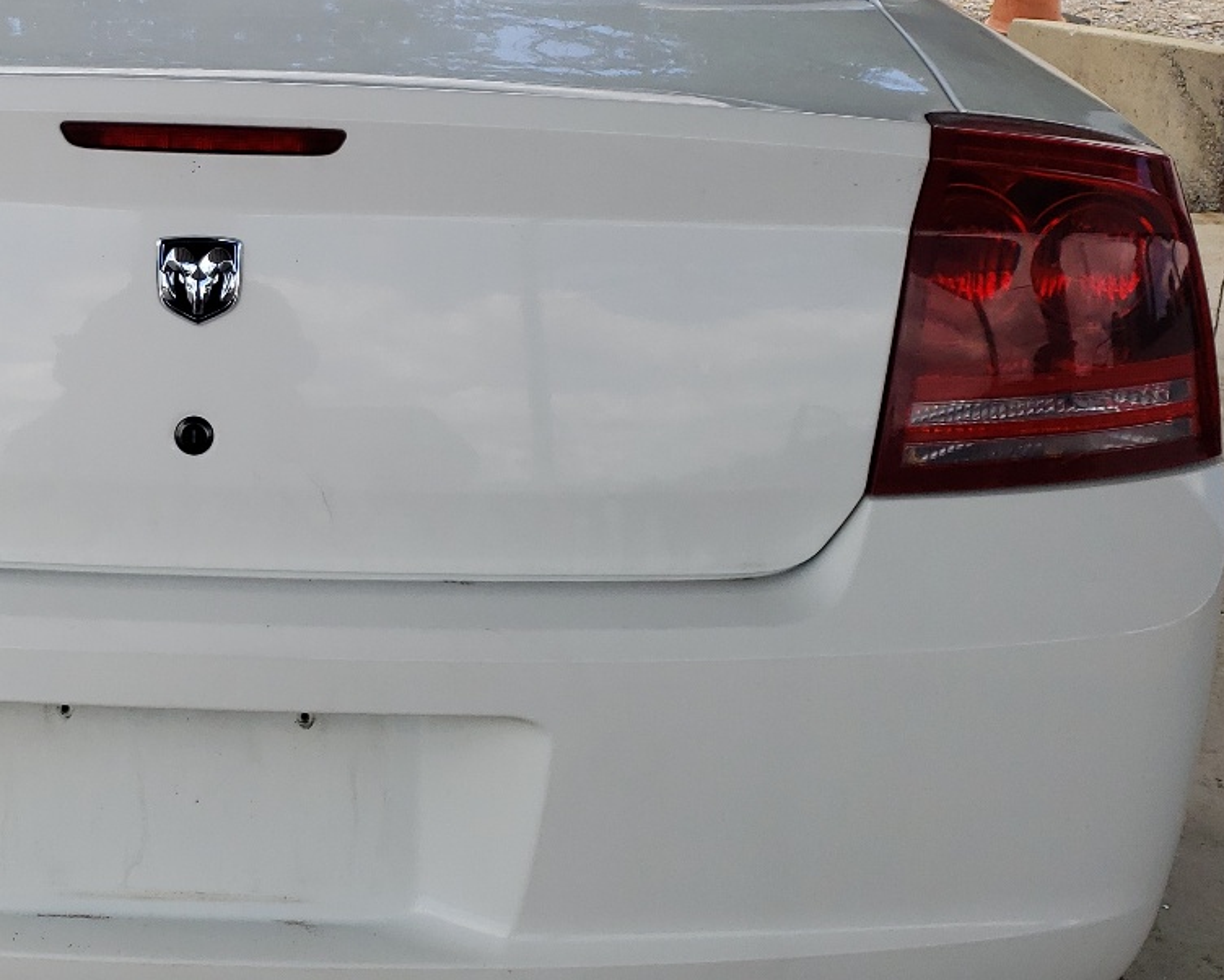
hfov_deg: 33.6
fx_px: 1957
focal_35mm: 54
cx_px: 221
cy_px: 368
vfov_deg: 28.0
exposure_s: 1/1429
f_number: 1.5
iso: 50
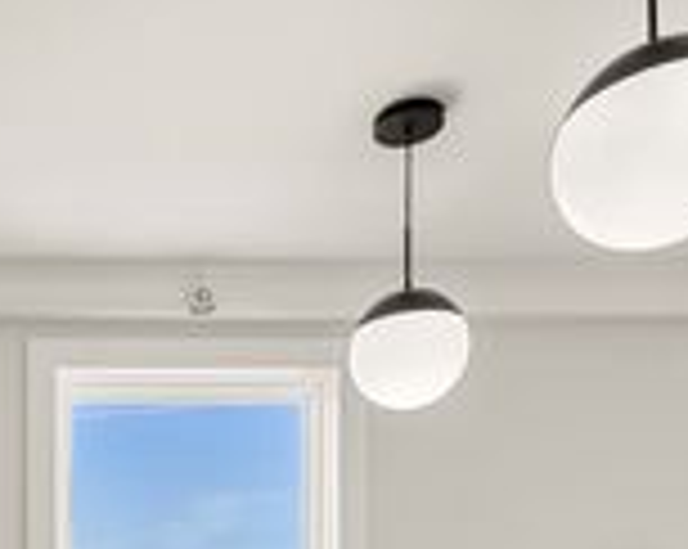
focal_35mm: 43
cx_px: 45
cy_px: 659
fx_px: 874
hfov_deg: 39.3
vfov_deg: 29.8
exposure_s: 1/13
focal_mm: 14
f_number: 7.1
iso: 320
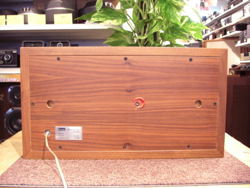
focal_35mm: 38
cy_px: 94
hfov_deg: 49.0
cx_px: 125
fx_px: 274
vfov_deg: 37.7
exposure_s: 1/3.33
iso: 200
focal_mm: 6.3
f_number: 3.4
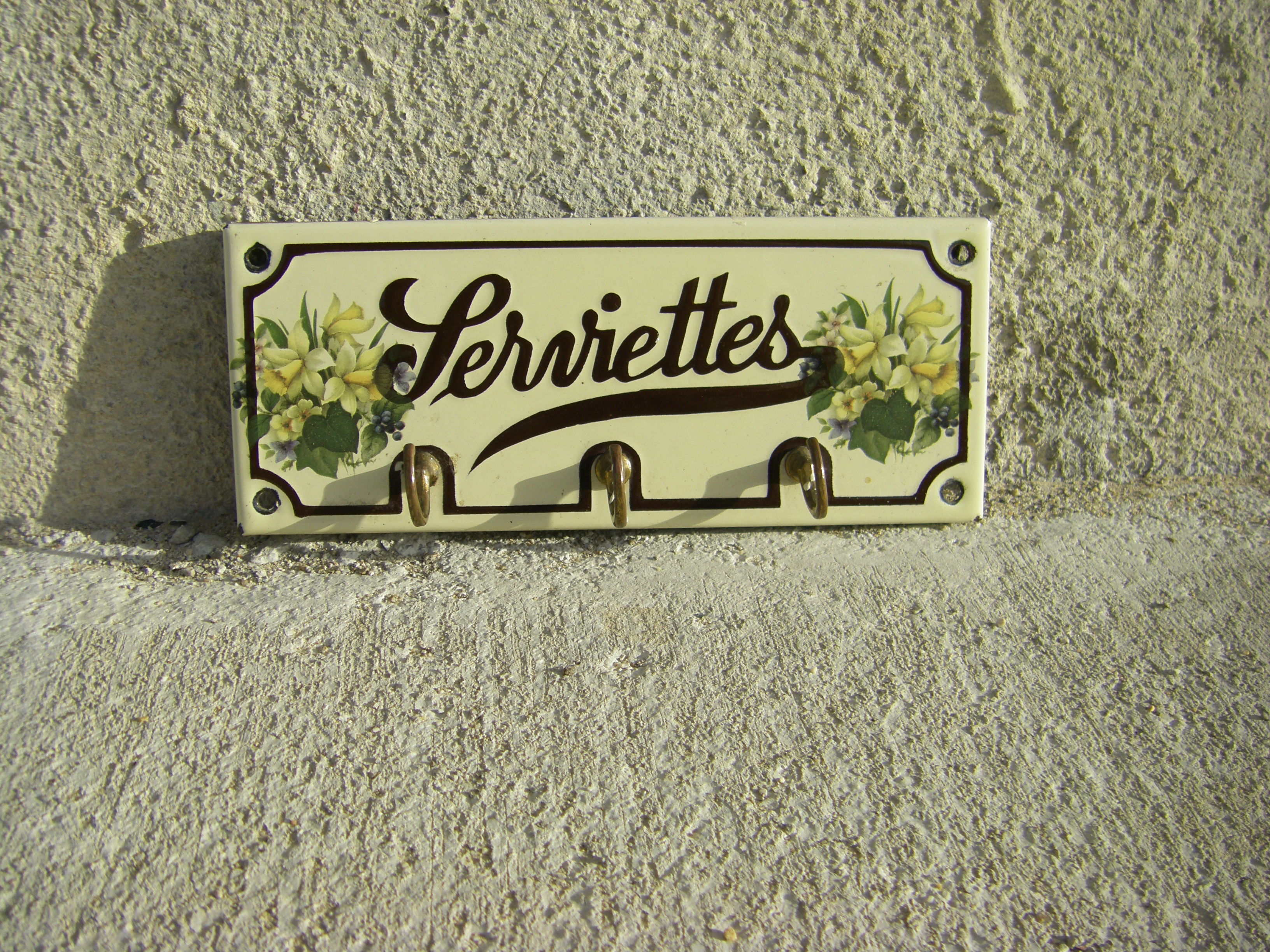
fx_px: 1394
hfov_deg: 49.0
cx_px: 635
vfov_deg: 37.7
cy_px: 476
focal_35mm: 38
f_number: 7
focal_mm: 6.3
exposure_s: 1/160
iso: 64
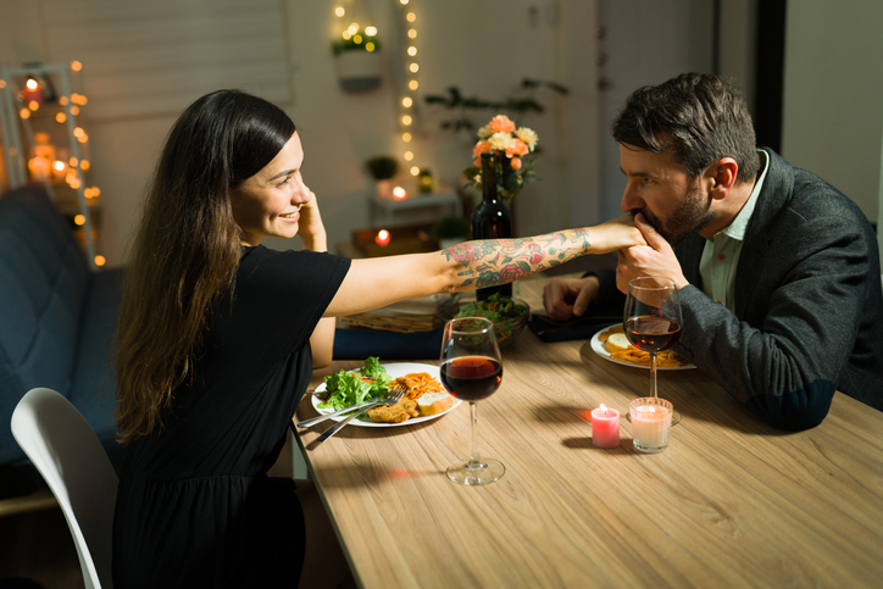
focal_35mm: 35
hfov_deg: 54.4
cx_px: 442
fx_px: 859
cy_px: 294
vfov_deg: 37.9
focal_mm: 35
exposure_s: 1/125
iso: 400
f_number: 1.8
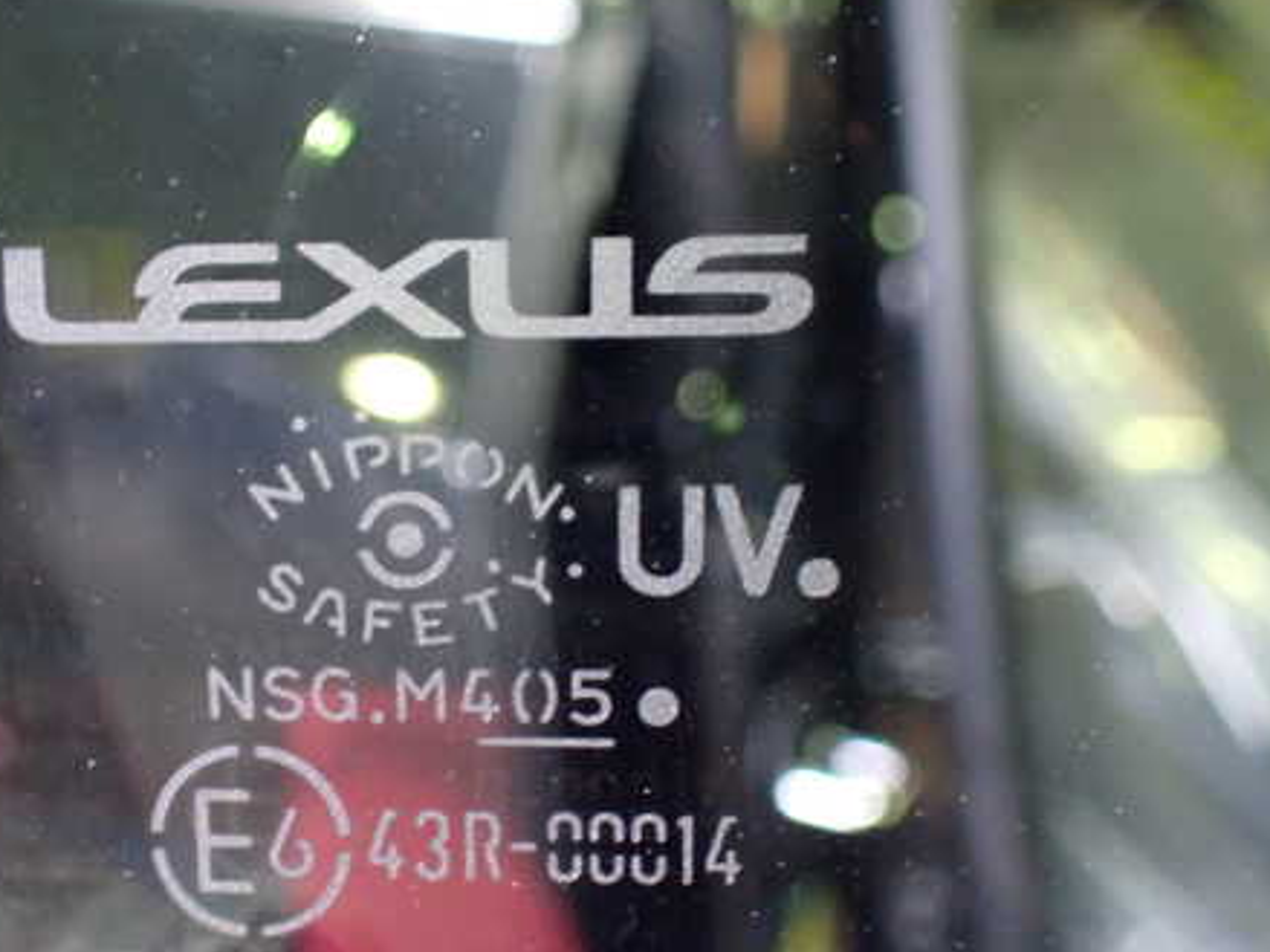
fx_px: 1504
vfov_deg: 35.1
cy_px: 541
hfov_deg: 45.3
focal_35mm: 41
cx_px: 454
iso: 1000
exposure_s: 1/30
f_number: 2.3
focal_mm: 5.4
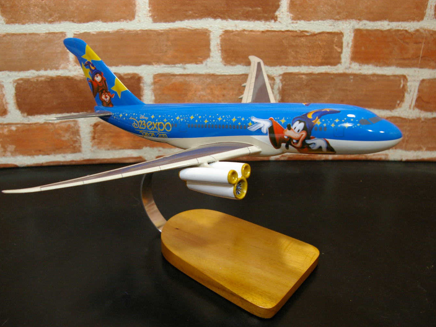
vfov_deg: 31.5
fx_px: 579
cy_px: 165
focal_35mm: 46
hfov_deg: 41.2
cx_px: 213
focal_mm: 28
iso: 800
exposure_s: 1/30
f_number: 5.6
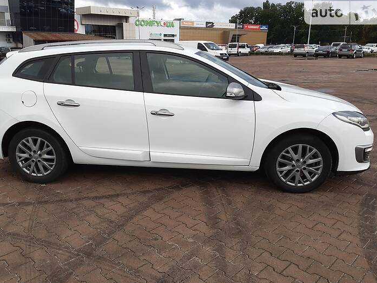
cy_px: 158
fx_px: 327
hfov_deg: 59.9
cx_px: 173
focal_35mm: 30
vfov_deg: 46.7
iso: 40
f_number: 1.7
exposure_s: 1/500
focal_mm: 3.9
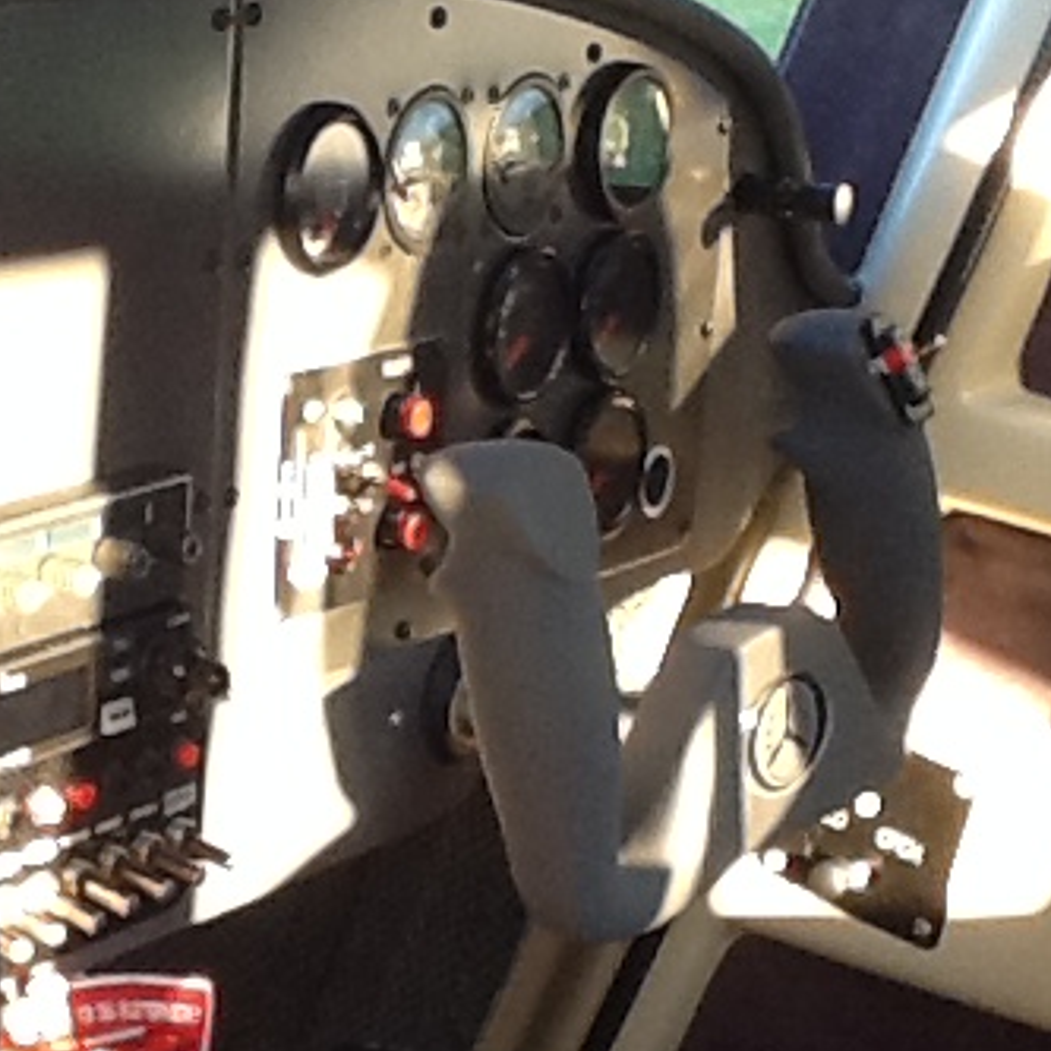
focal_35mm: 112
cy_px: 713
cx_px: 22
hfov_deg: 15.3
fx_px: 3847
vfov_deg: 15.5
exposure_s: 1/60
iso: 64
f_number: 2.4
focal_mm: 2.03
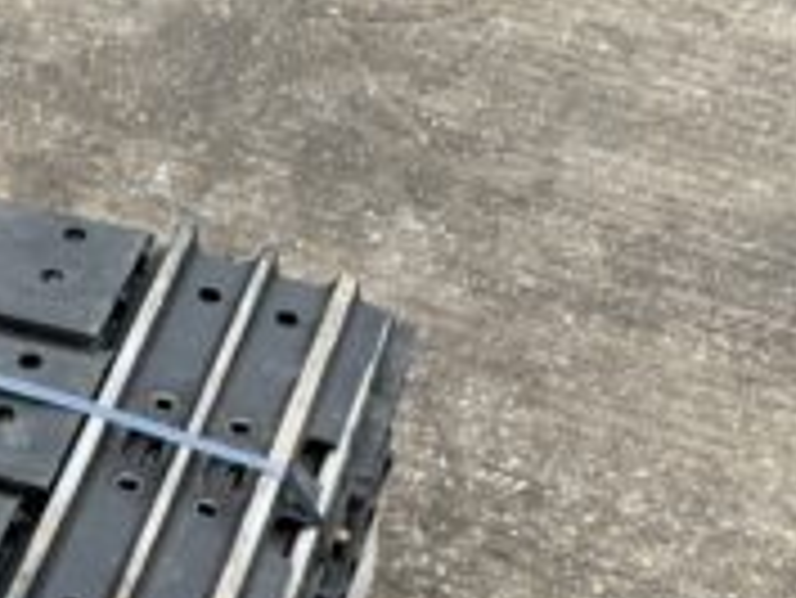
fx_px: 2416
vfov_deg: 13.4
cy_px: 881
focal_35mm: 105
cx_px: -202
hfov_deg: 17.7
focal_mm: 3
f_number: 1.8
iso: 20
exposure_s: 1/122
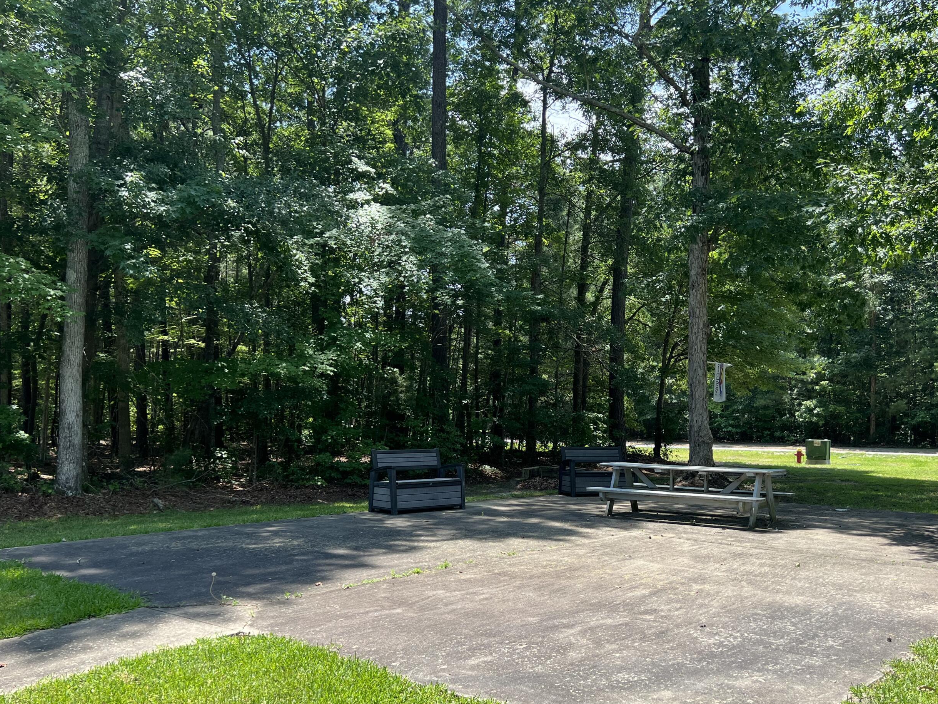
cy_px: 431
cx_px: 489
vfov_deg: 43.9
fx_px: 867
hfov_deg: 56.8
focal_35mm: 32
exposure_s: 1/1266
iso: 50
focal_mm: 5.7
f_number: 1.5
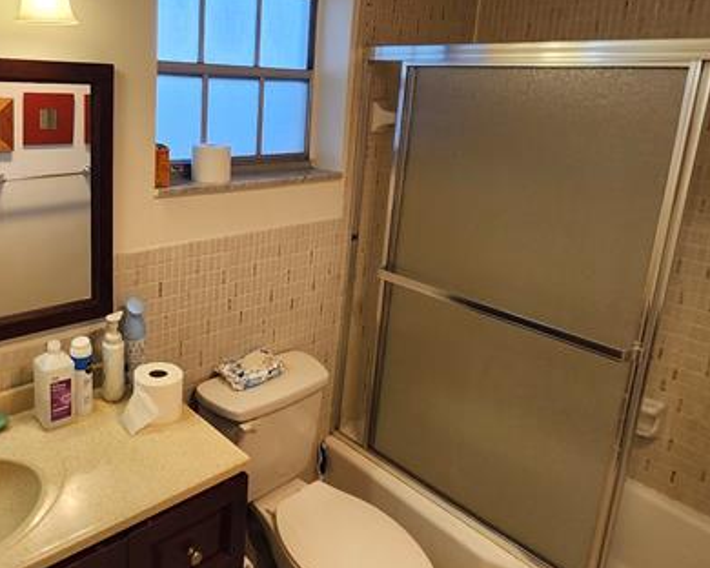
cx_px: 217
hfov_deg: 63.7
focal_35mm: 26
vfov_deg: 53.8
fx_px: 546
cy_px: 188
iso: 50
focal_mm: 1.74
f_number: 2.2
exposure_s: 1/120
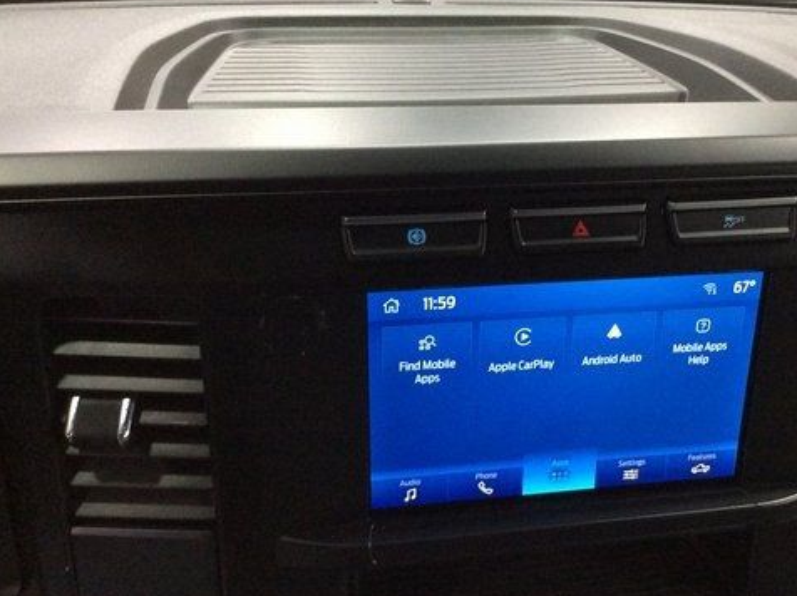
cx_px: 479
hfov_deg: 43.7
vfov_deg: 33.5
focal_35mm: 43
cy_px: 320
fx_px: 989
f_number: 2.4
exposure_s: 1/24
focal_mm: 3.3
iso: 250
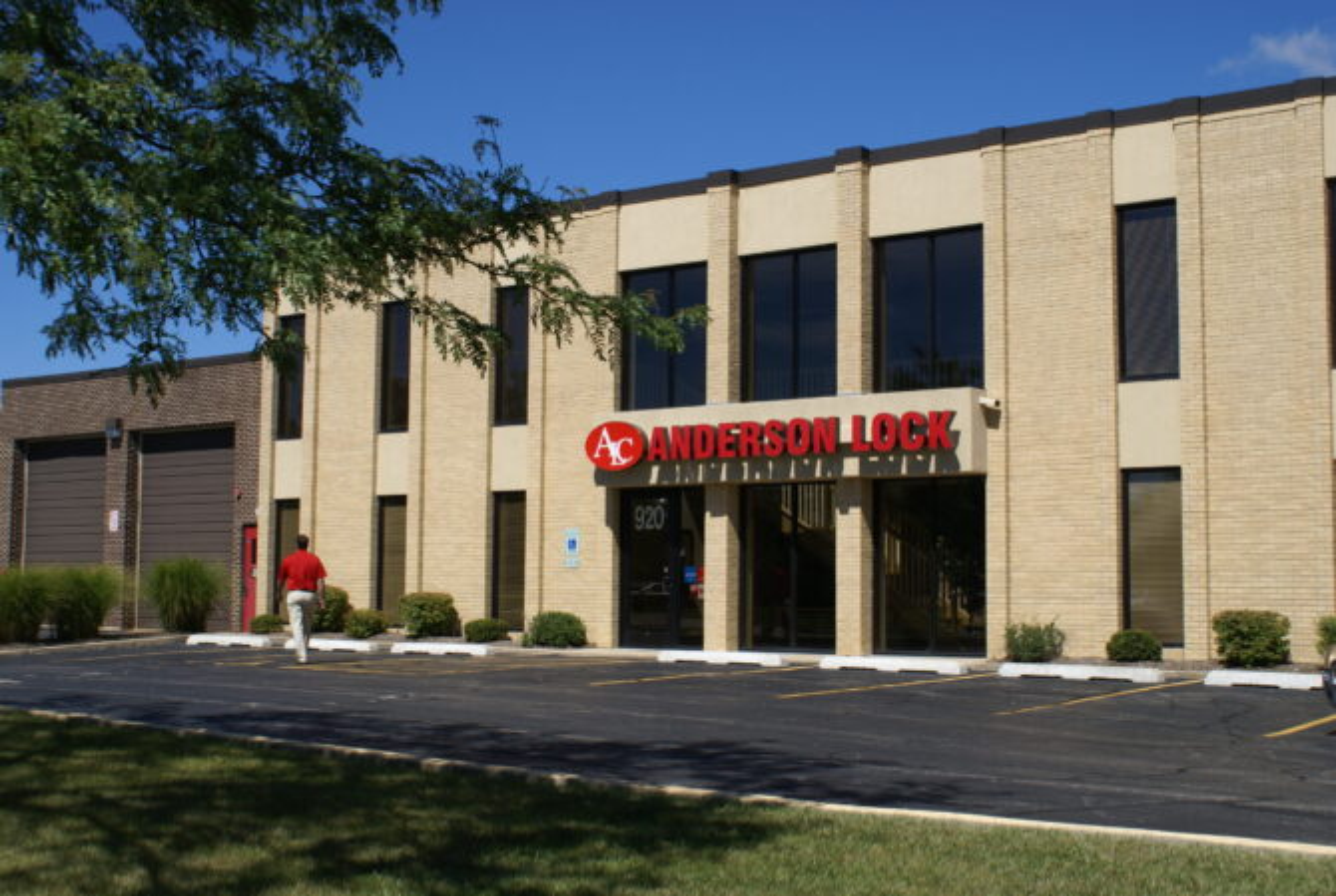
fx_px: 1673
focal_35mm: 45
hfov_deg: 43.5
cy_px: 448
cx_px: 668
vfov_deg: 30.0
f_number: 9
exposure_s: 1/250
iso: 100
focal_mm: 30
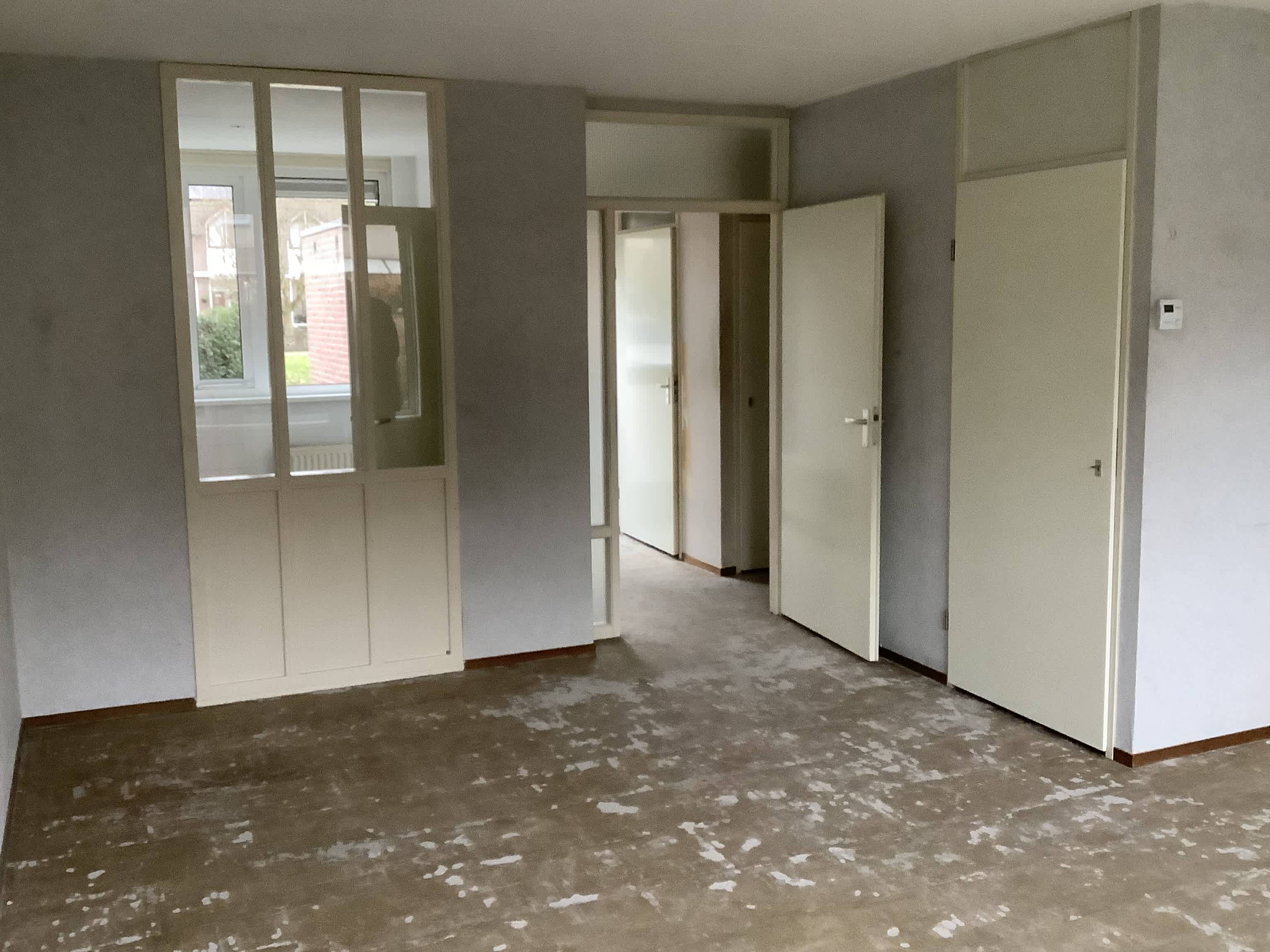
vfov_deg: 42.9
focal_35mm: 33
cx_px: 613
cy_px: 452
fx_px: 1211
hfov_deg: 55.3
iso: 320
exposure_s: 1/33
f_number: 2.4
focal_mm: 3.3
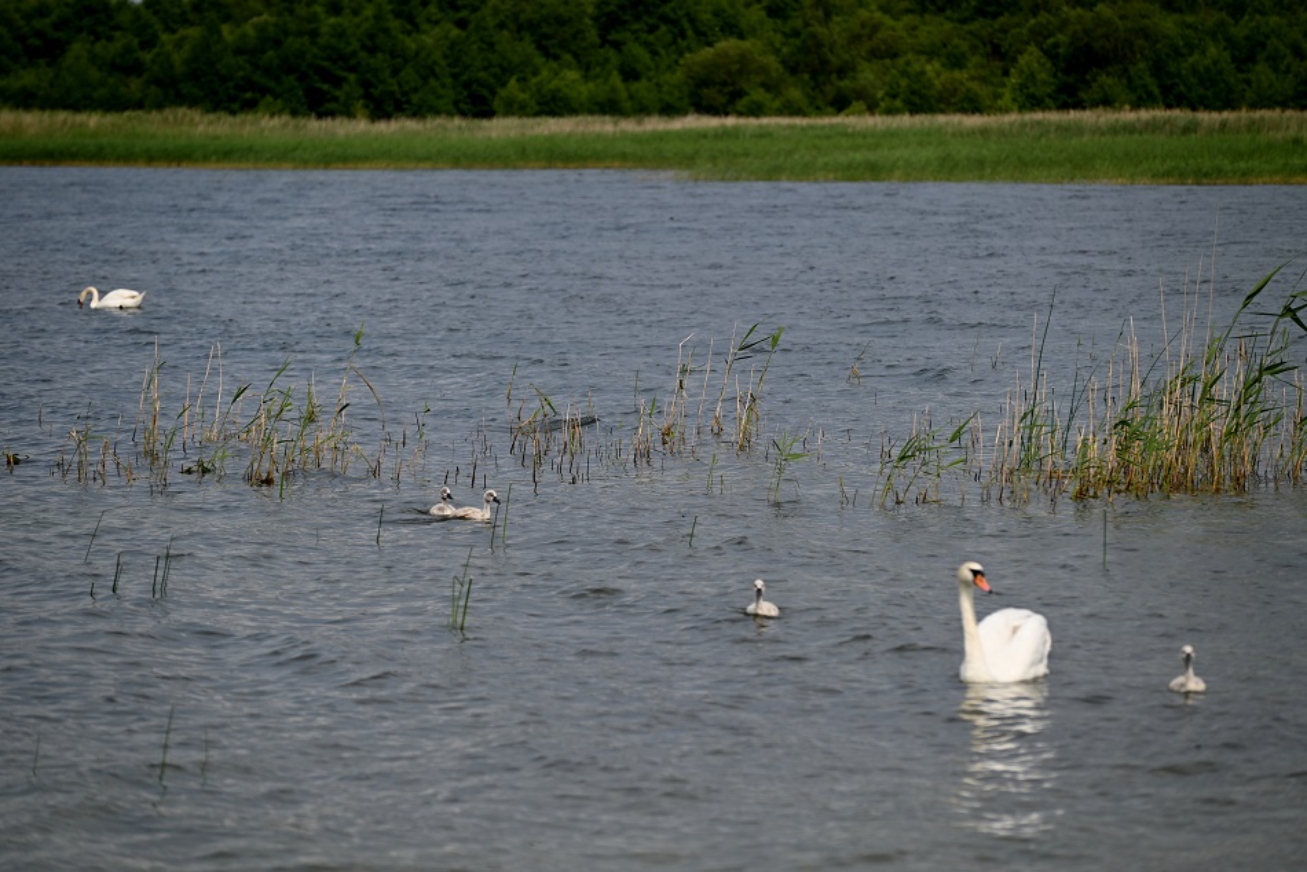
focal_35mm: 180
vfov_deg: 7.6
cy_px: 436
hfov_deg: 11.4
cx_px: 654
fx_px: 6537
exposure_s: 1/1000
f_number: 5.6
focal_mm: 180
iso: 100
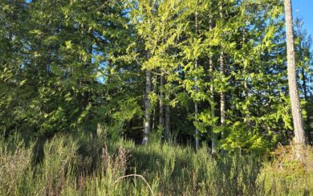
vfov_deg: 49.3
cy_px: 91
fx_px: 213
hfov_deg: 72.5
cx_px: 156
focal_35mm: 25
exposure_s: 1/308
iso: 25
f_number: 1.8
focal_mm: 5.4
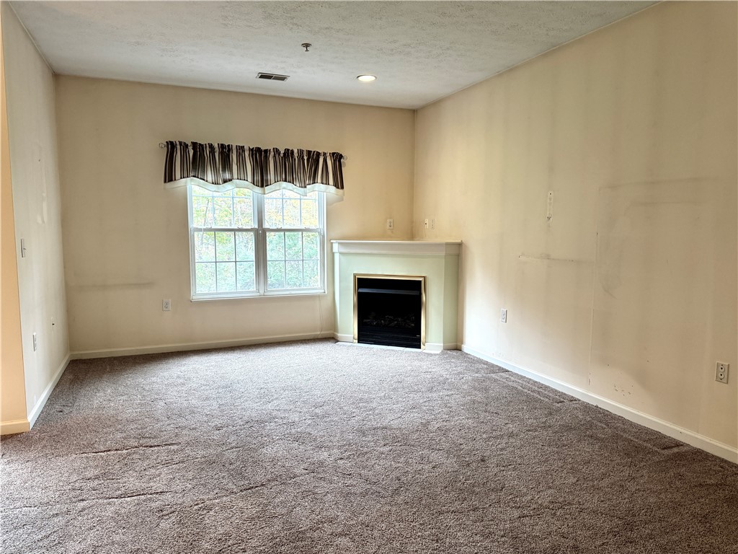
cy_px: 277
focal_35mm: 24
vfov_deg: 56.8
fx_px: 512
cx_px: 369
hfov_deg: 71.6
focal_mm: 6.76
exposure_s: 1/120
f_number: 1.78
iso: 200
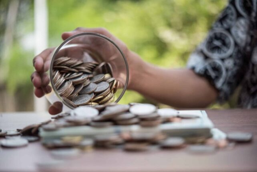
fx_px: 429
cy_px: 86
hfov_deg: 33.4
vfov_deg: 22.7
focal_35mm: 60
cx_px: 128
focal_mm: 60
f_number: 3
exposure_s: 1/8000
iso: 800
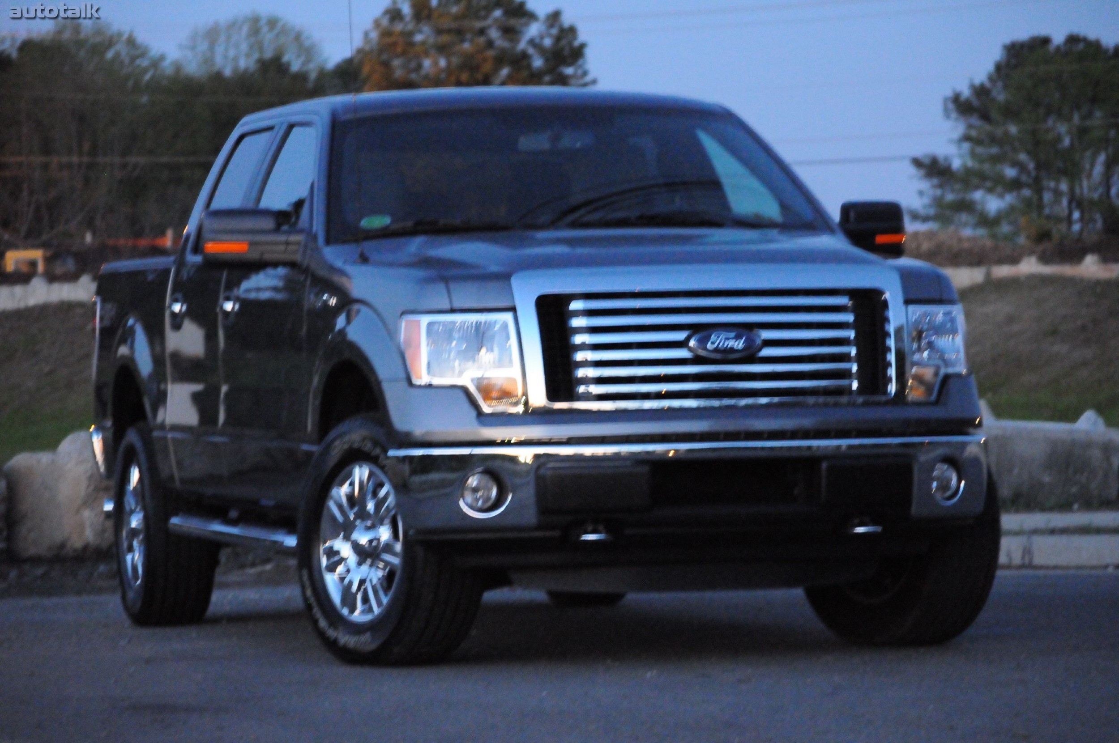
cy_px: 372
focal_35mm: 138
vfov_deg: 9.9
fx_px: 4285
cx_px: 560
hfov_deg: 14.9
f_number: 5.6
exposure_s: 1/10
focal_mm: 92
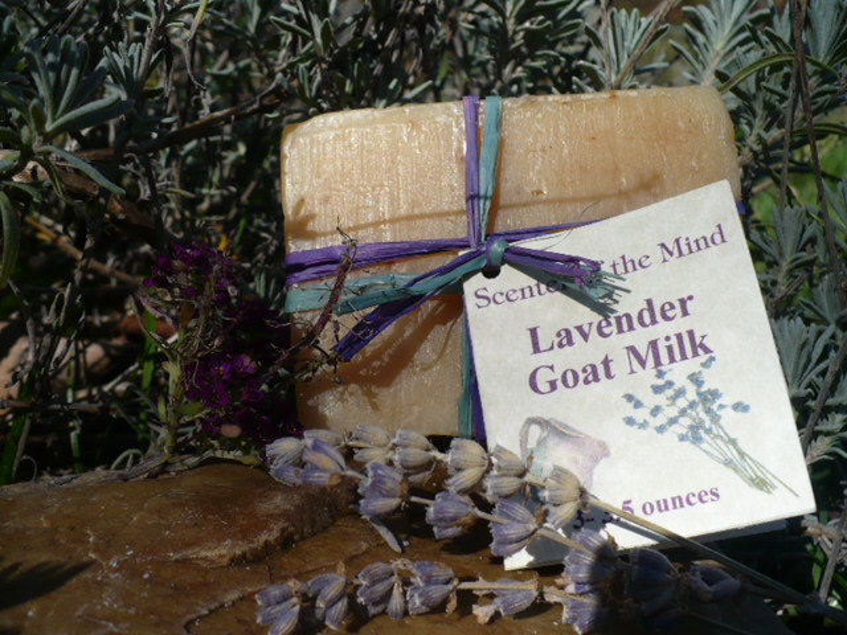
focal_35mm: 37
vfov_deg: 38.7
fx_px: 905
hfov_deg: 50.1
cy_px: 318
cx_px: 424
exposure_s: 1/250
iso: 100
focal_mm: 6.1
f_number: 8
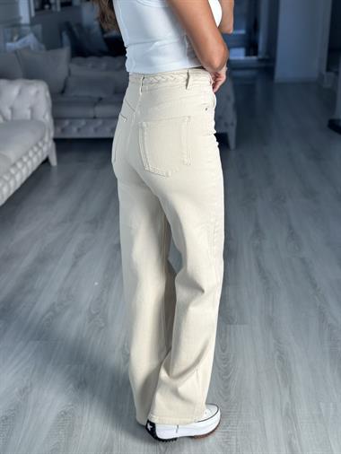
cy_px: 227
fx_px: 630
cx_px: 170
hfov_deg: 30.3
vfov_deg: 39.6
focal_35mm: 48
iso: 80
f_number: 1.78
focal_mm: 6.86
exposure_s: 1/320
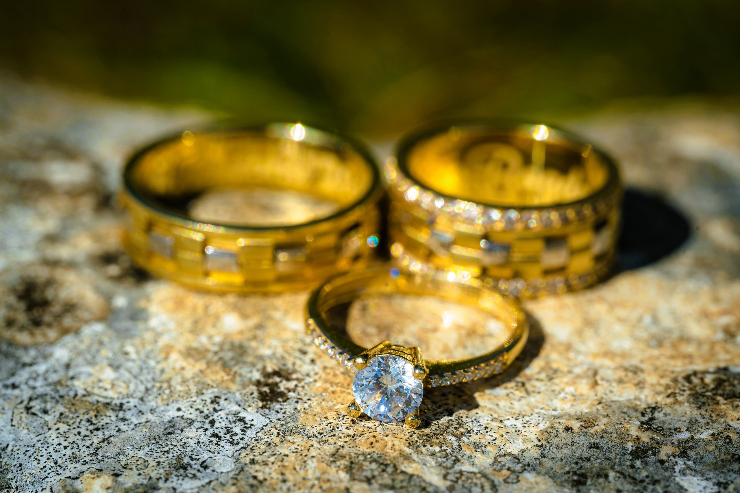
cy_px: 246
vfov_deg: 13.0
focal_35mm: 105
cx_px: 370
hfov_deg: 19.5
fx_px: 2158
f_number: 9
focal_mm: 105
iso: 80
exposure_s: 1/400
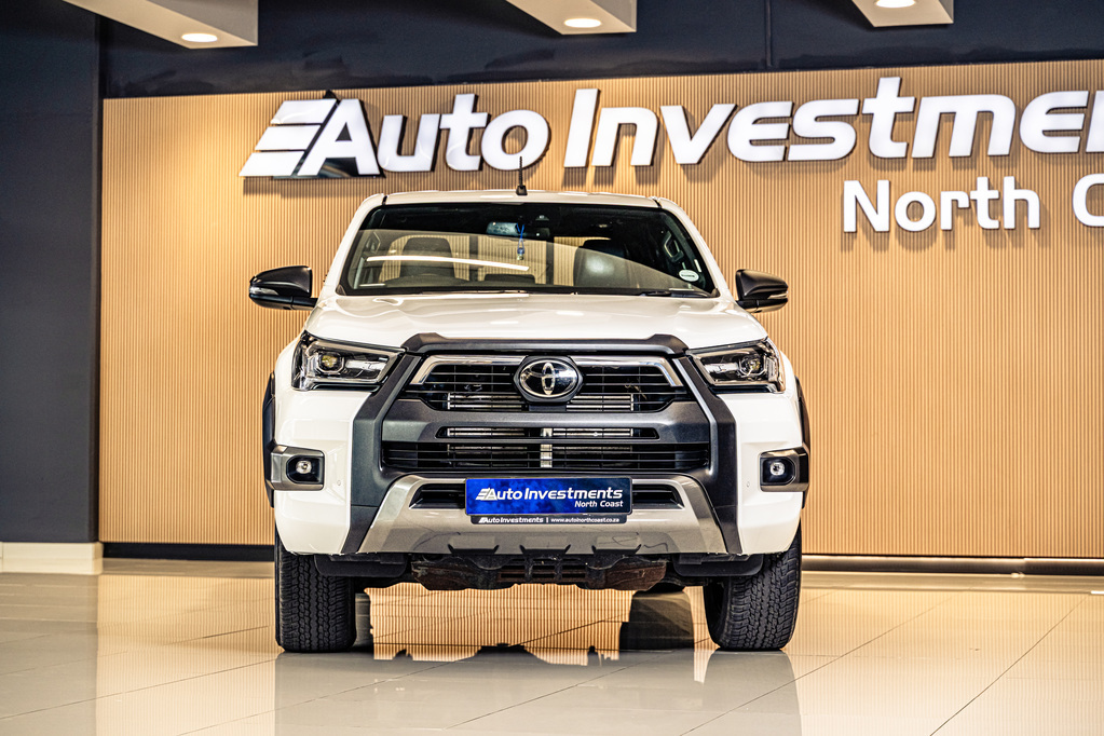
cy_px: 368
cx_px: 552
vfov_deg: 18.2
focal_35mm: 75
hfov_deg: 27.0
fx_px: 2300
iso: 640
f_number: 4.5
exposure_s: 1/160
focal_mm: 75
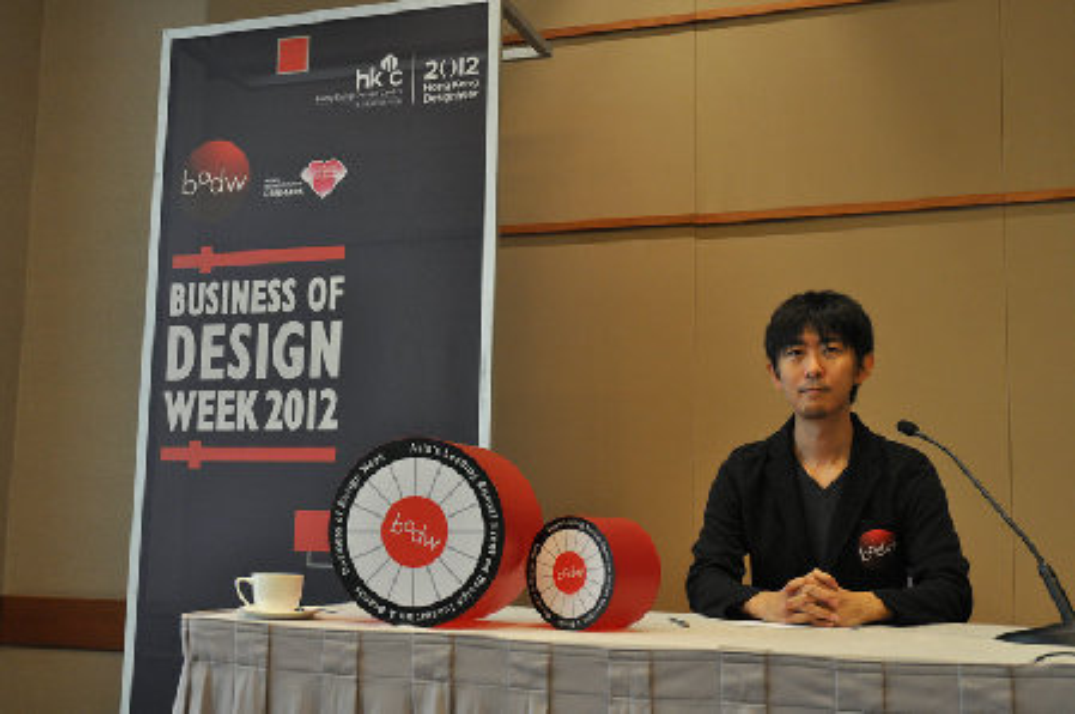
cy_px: 357
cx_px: 538
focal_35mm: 46
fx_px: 1387
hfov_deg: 42.4
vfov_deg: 28.9
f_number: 4.5
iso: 640
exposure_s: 1/30
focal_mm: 31
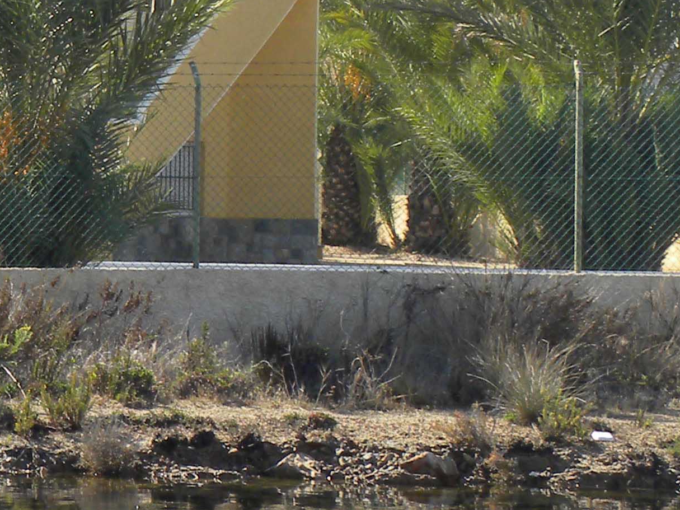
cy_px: 172
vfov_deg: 7.8
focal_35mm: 191
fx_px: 3752
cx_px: -292
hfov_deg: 10.1
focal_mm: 10.3
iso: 64
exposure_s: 1/213
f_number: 5
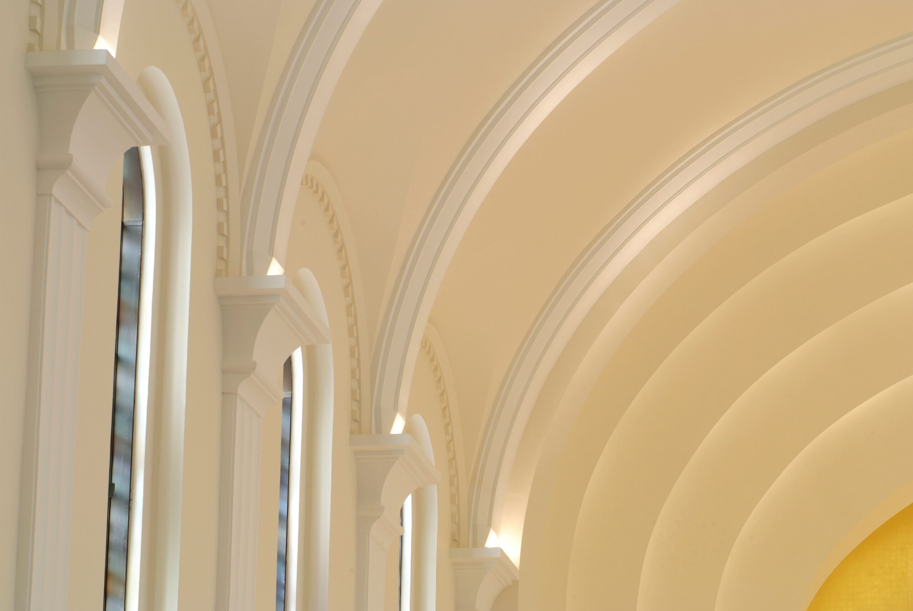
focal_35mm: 120
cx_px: 456
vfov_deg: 11.5
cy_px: 306
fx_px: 3047
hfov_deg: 17.0
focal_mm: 80
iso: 100
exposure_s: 1/3
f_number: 8
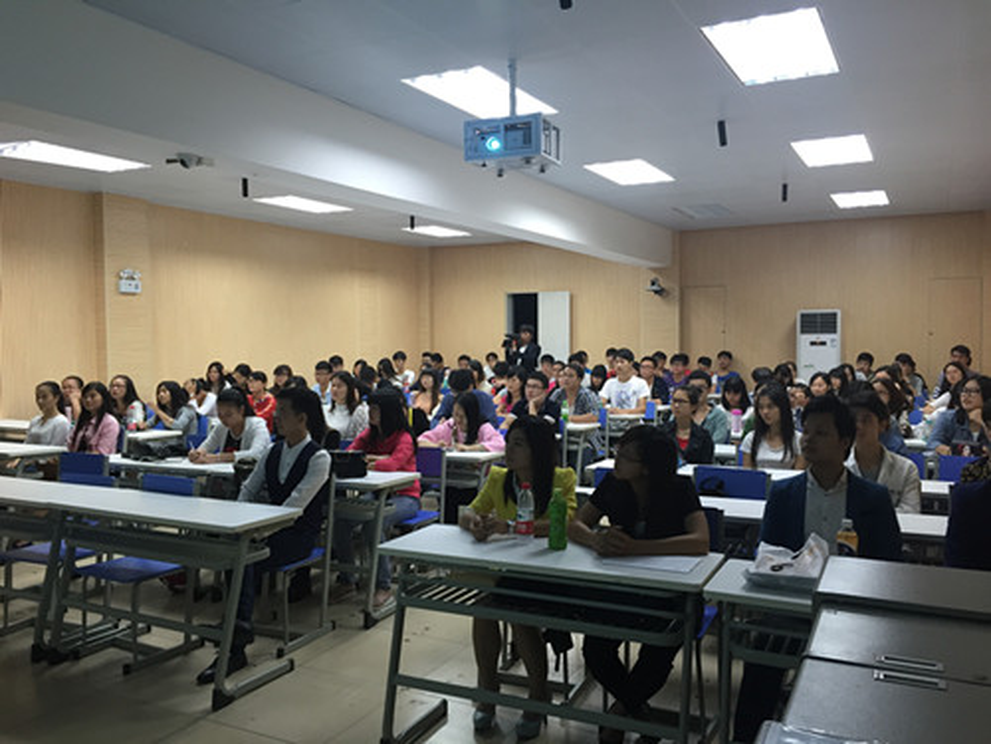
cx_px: 496
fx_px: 830
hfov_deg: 61.7
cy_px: 372
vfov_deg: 48.2
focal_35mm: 29
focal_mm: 4.15
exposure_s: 1/33
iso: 100
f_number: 2.2
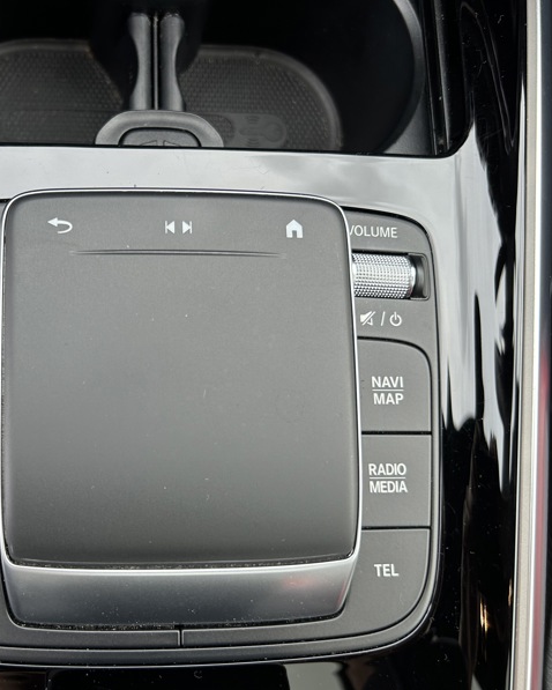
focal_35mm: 34
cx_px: 139
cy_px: 346
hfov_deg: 42.1
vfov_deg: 52.8
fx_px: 694
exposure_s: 1/92
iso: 50
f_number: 1.5
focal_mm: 5.7
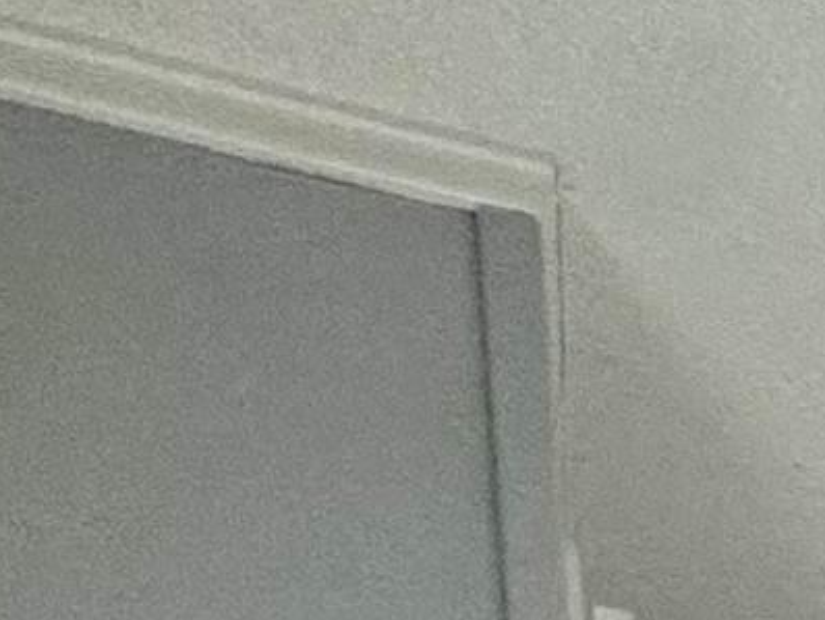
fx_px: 2576
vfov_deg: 10.7
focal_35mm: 108
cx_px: 3095
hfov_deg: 8.8
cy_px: 1684
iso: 125
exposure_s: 1/120
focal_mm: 2.22
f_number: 2.2
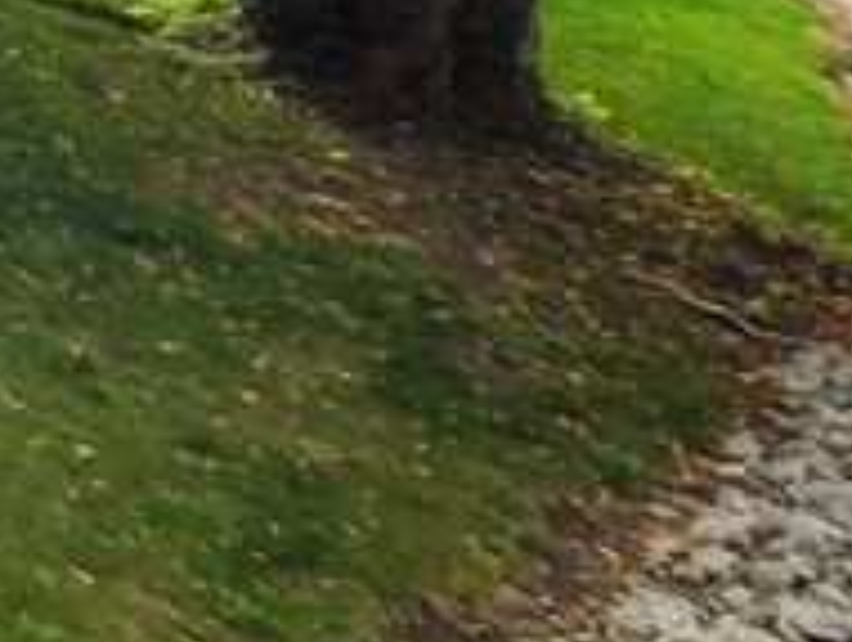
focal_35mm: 174
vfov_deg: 8.1
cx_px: -1803
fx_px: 4288
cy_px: -687
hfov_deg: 9.0
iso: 20
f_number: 1.8
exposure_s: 1/553
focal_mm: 5.4
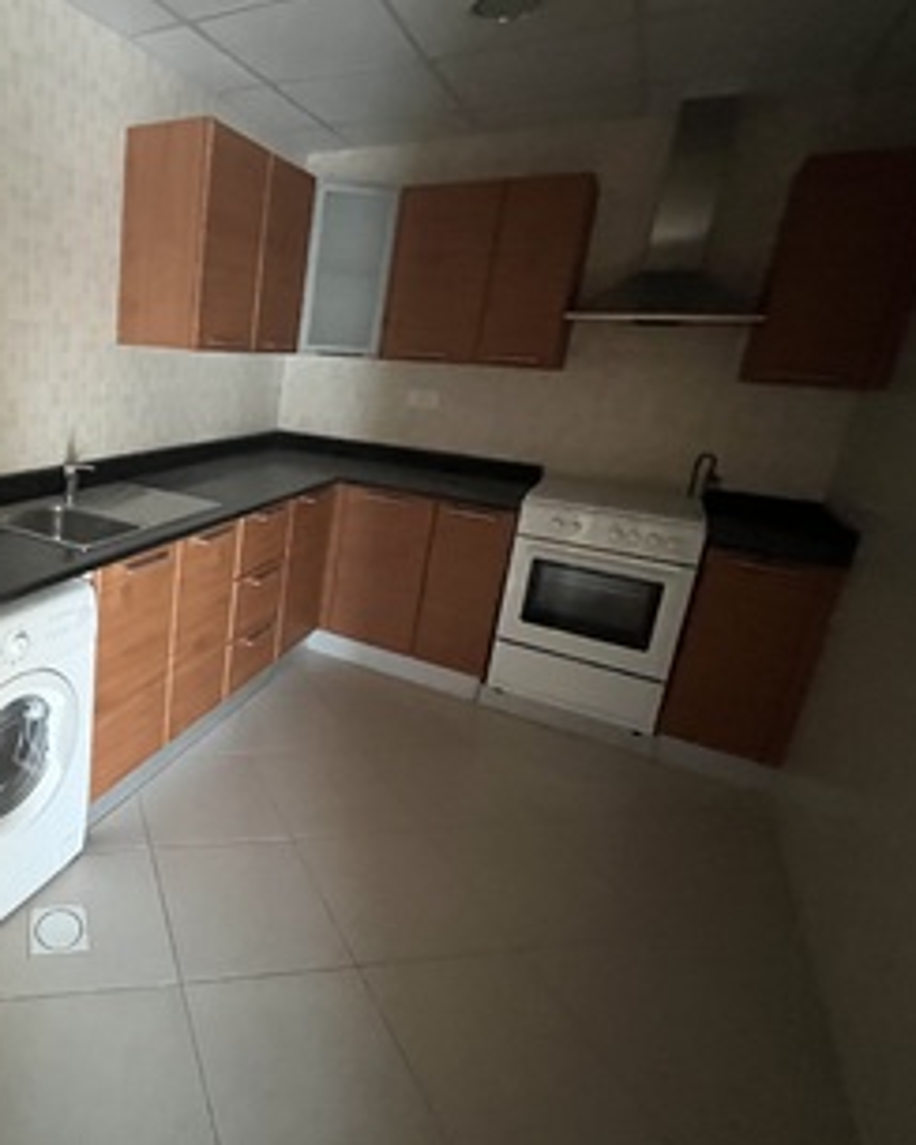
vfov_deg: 83.0
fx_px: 644
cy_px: 516
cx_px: 145
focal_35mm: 19
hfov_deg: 62.8
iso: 1250
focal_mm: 1.57
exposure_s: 1/38
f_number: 1.8
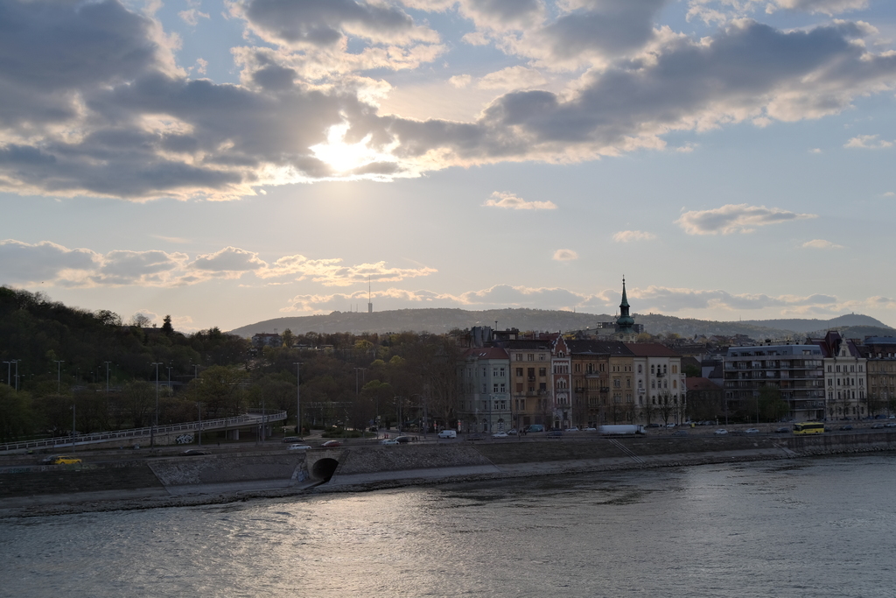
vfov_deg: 32.6
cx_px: 448
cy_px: 299
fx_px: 1021
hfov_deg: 47.4
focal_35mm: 41
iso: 160
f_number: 4
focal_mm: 27.4
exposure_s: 1/1400
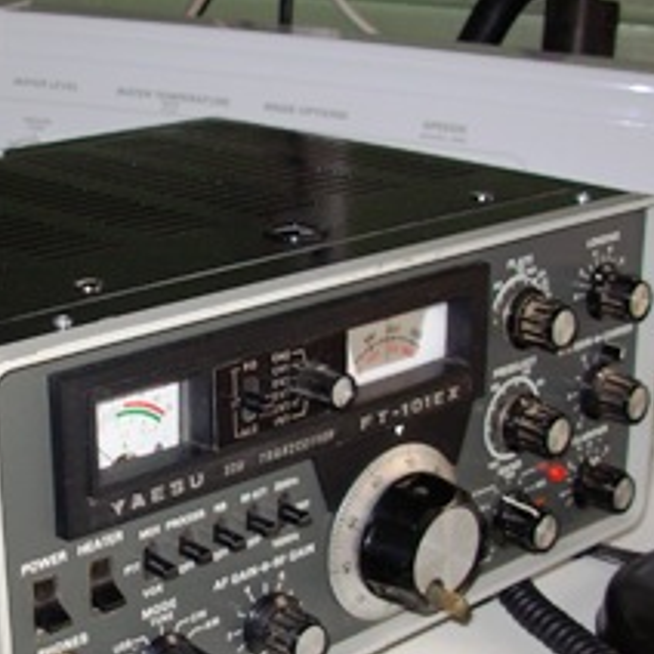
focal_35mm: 71
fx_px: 1518
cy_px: 389
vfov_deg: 24.3
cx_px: 136
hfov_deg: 24.0
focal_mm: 6.3
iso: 50
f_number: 2.9
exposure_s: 1/32
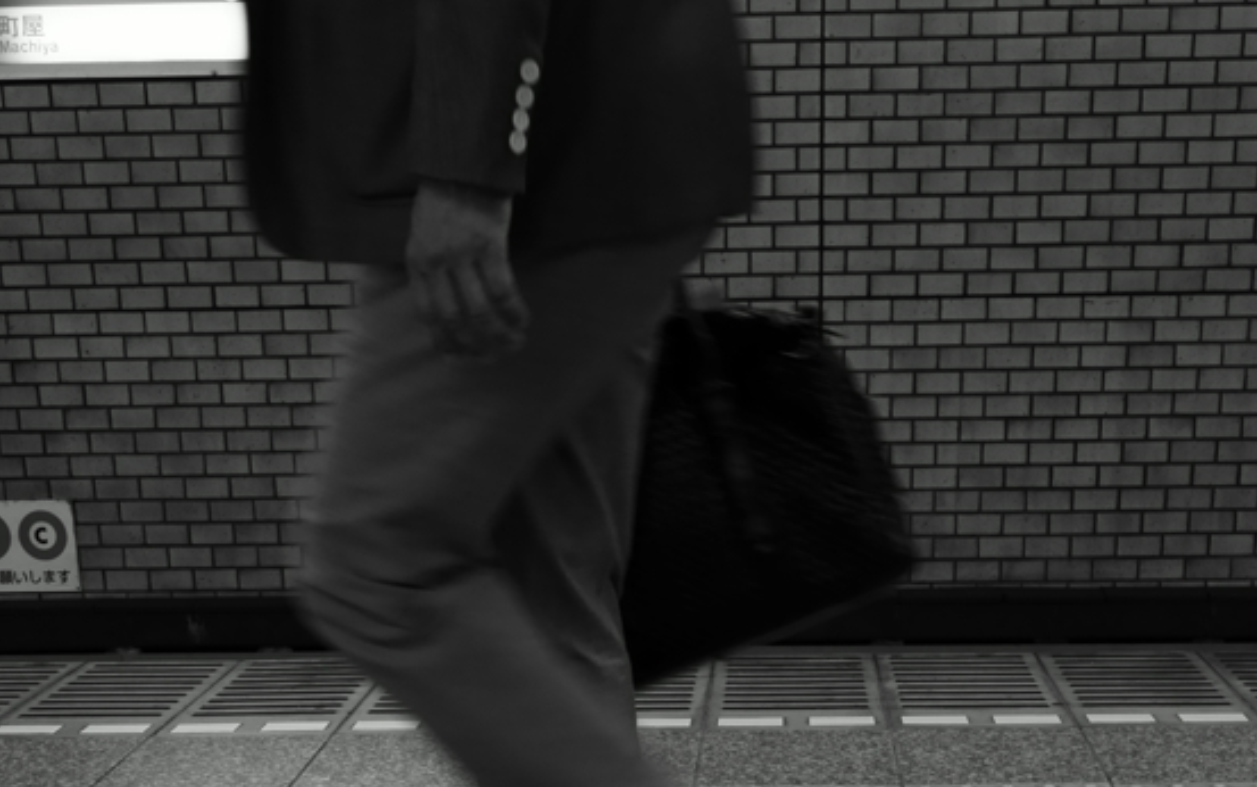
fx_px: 2262
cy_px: 1055
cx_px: 702
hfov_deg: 31.0
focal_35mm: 66
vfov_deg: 18.2
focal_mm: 35
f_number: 8
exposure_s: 1/80
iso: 1250
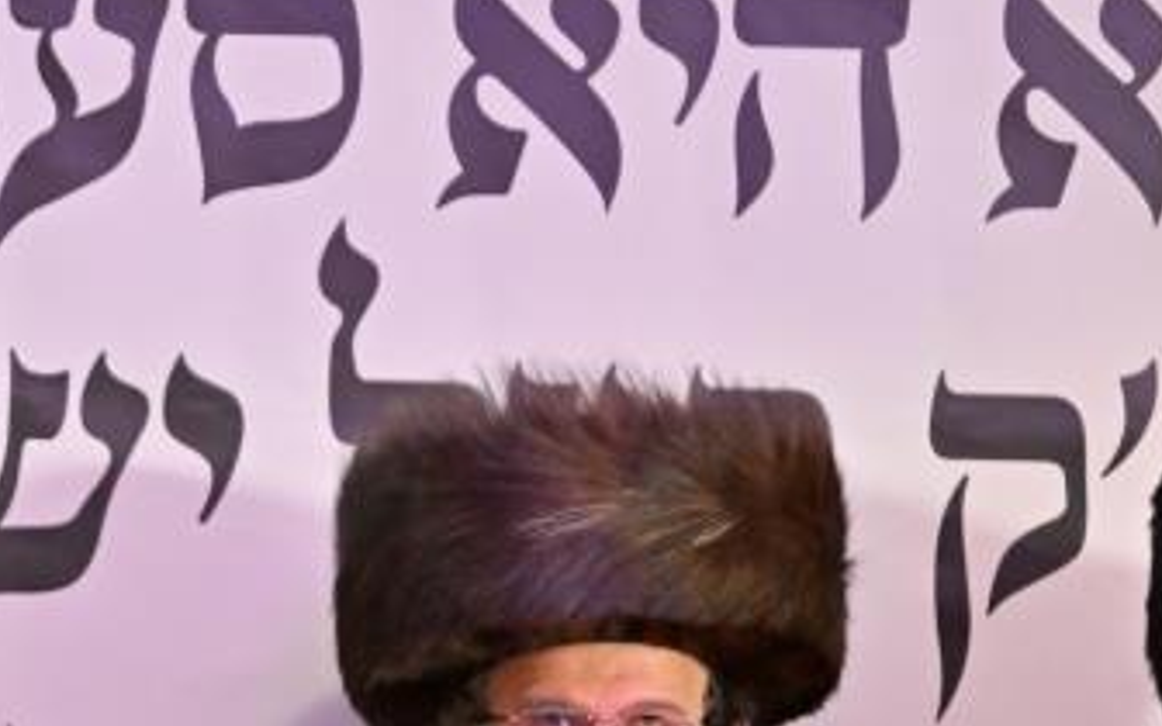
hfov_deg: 3.4
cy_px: 859
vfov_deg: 2.1
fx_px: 19666
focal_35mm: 621
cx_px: -353
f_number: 2.8
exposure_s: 1/160
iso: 800
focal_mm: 200
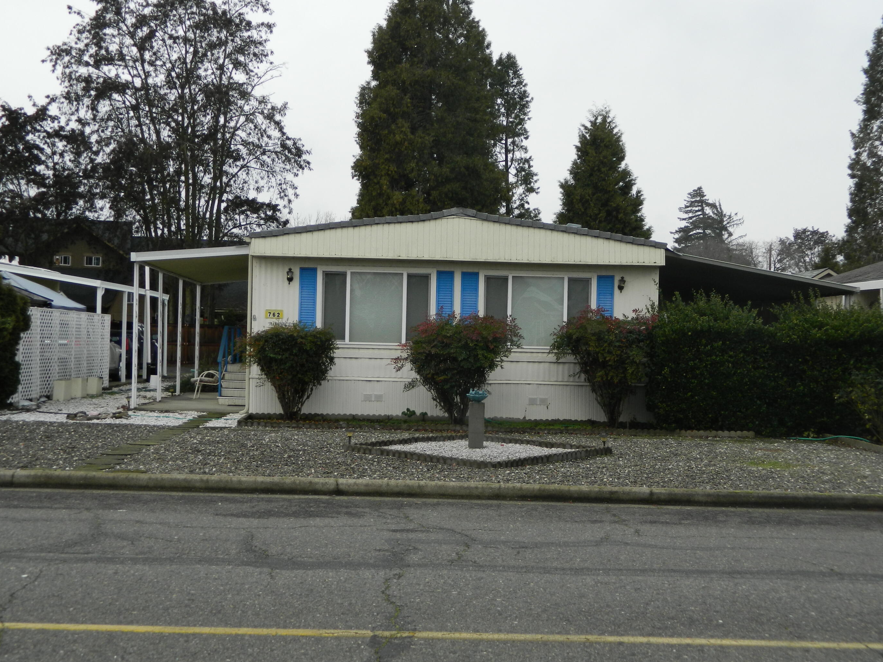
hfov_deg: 42.1
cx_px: 442
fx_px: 1148
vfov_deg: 32.2
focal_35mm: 45
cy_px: 347
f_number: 3.5
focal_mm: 7.3
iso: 80
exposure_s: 1/320
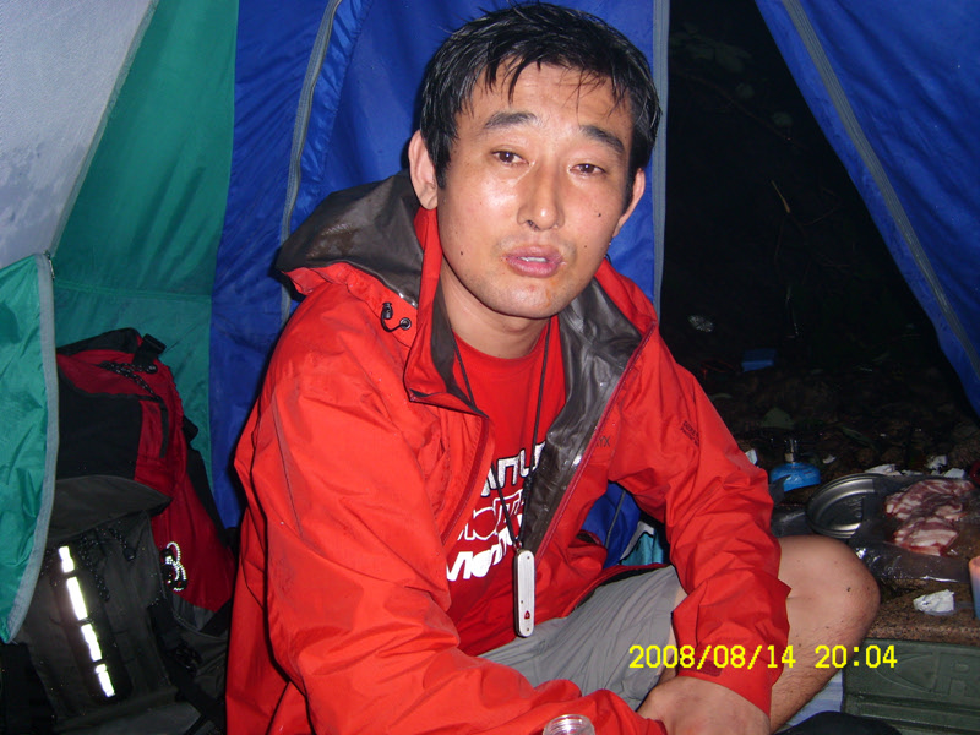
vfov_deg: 40.7
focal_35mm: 35
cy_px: 368
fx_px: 991
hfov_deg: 52.6
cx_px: 490
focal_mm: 5.8
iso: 50
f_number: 2.8
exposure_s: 1/30
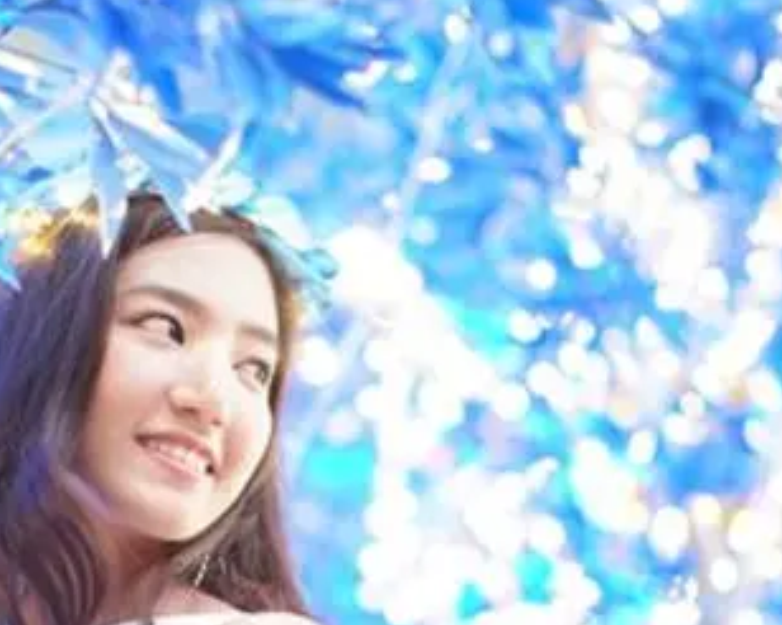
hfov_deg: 16.2
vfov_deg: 12.9
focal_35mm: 119
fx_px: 2752
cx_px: 328
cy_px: 523
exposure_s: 1/200
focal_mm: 50
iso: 1600
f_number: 1.4
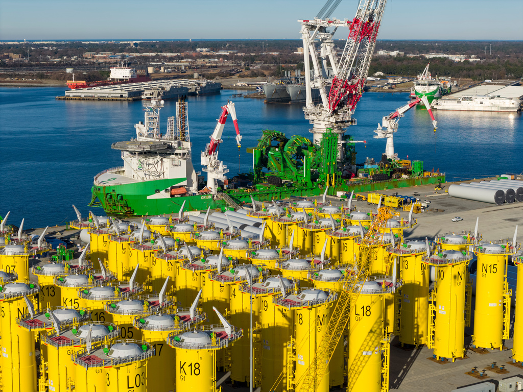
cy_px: 196
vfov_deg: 21.0
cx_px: 262
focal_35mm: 70
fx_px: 1058
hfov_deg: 27.8
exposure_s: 1/2500
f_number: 2.8
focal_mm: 19.35
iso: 100
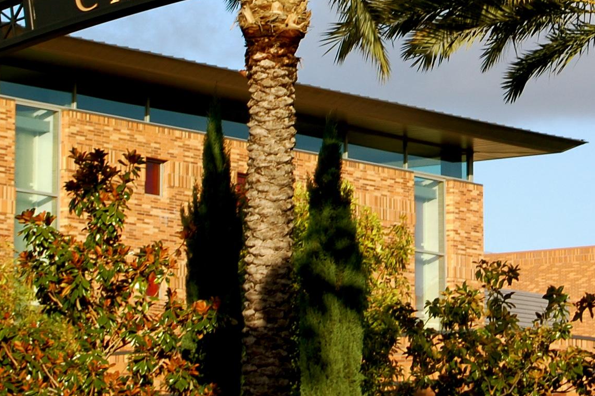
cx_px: 417
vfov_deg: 6.3
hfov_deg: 9.5
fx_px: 3572
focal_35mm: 216
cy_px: -24
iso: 200
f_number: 9
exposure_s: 1/320
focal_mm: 55
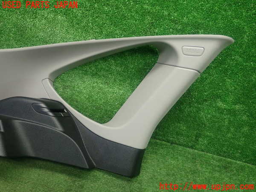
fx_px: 237
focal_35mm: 32
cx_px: 128
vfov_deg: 44.2
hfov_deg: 56.8
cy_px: 96
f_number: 2.4
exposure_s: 1/40
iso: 200
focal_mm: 5.79
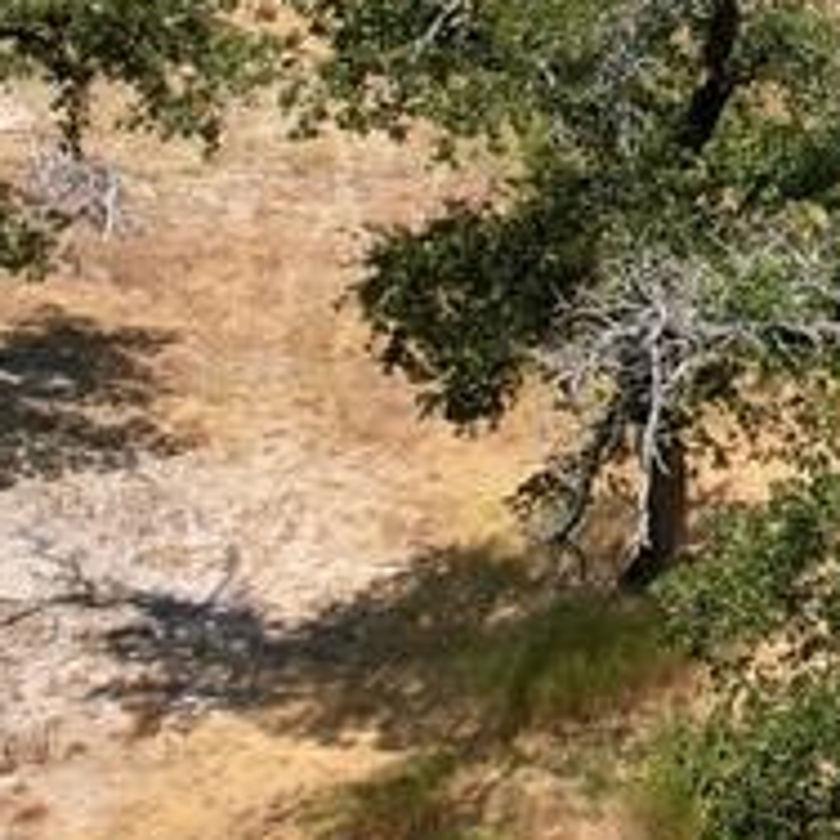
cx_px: 1836
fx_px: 2800
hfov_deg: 13.7
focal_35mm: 102
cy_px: -4
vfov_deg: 16.7
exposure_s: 1/2000
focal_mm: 8.38
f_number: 2.8
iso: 100
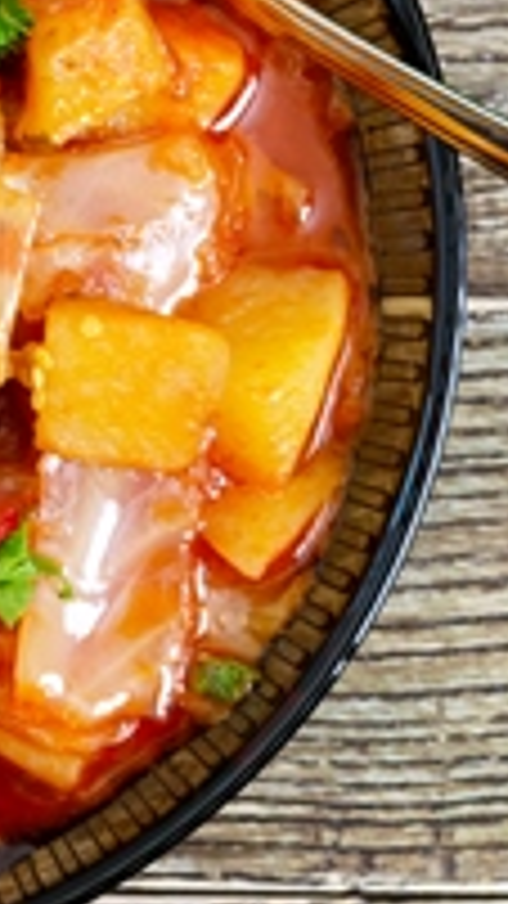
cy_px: 252
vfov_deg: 13.4
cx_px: 94
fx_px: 3833
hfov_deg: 7.6
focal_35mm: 160
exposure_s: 1/160
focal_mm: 34
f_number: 10
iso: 200
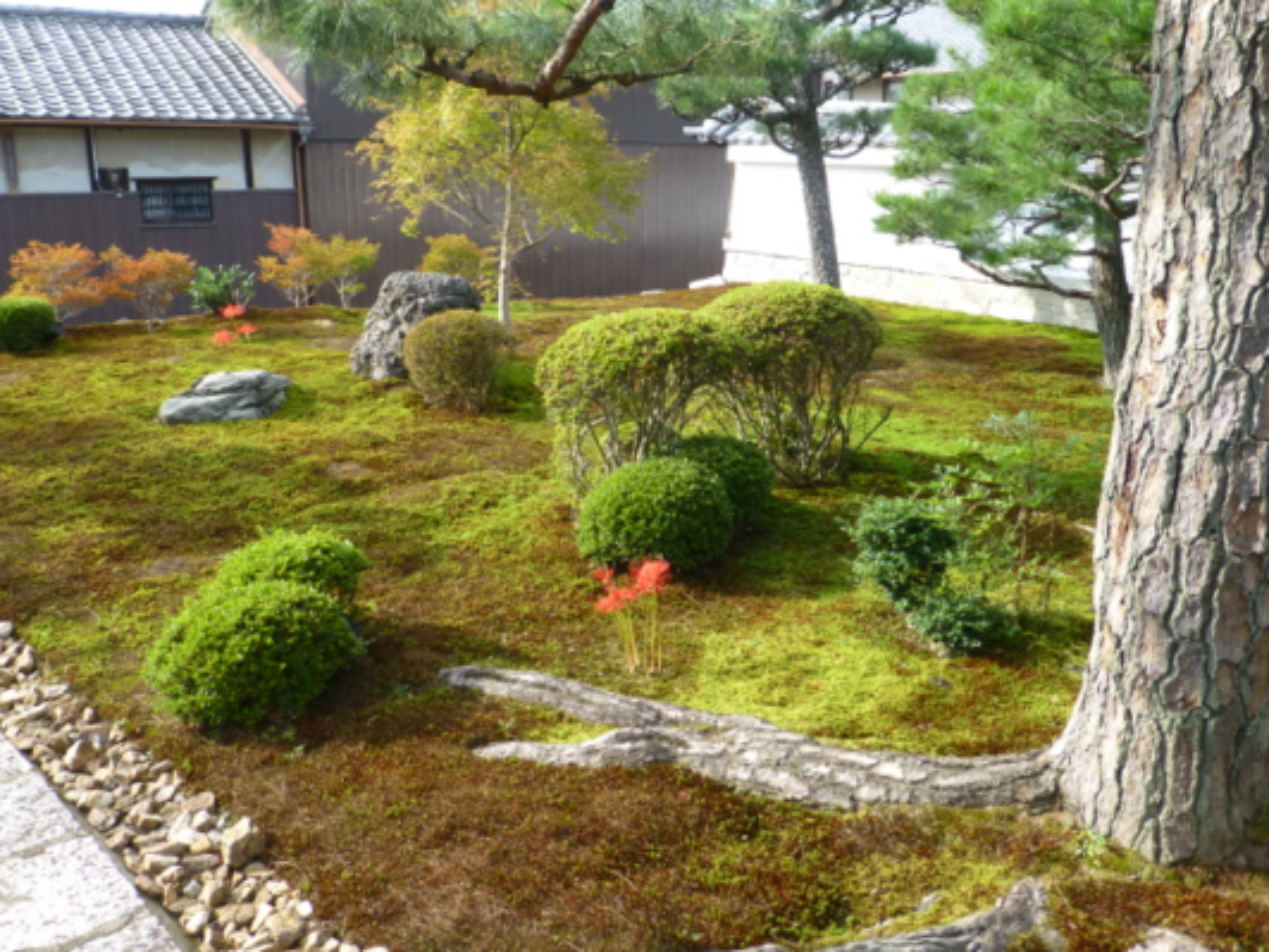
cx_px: 646
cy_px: 462
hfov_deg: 58.3
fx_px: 1136
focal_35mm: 31
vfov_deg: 45.4
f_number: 4
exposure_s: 1/125
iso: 100
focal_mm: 5.4
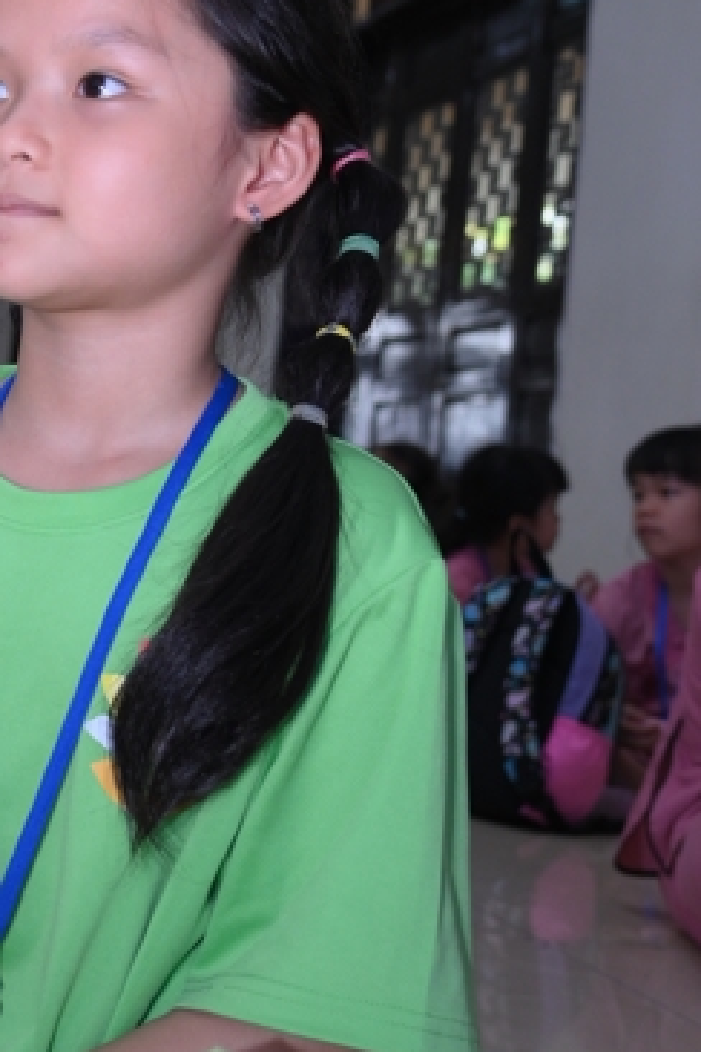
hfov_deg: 16.4
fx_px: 2336
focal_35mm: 80
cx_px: -124
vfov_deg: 25.2
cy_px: 315
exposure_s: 1/160
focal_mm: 30
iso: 800
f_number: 4
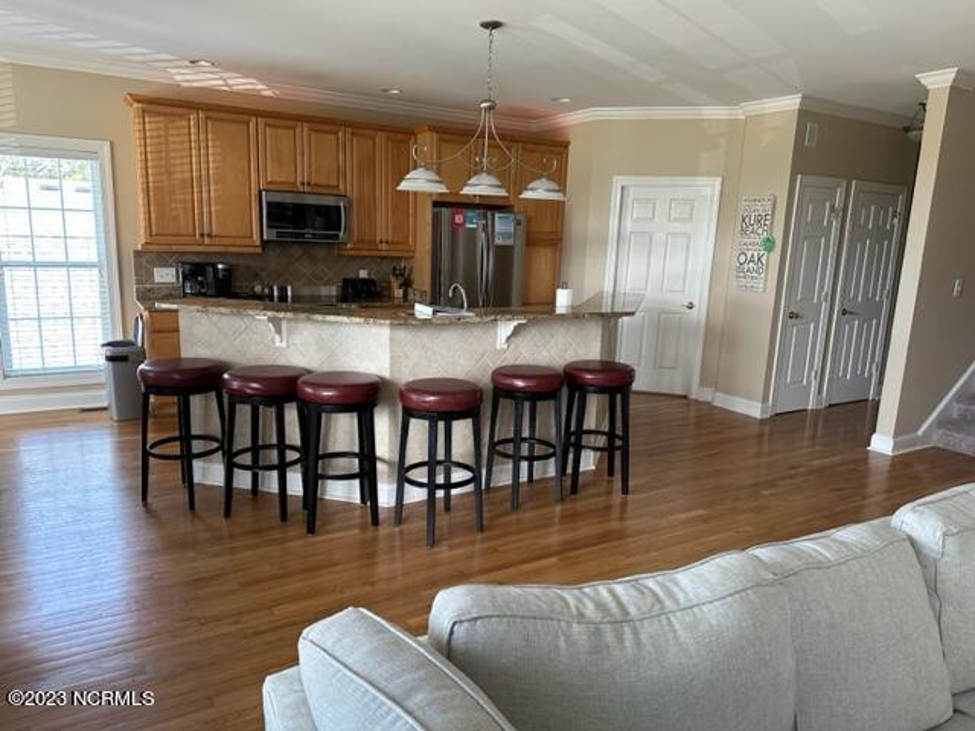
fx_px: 676
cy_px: 366
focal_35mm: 24
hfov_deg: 71.6
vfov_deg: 56.8
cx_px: 488
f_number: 1.78
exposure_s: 1/102
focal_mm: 6.86
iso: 250
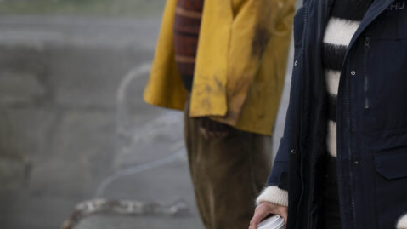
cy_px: 27
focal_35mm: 256
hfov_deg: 8.4
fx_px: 2762
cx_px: 371
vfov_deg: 4.7
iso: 500
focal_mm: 130
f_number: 4.8
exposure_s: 1/250
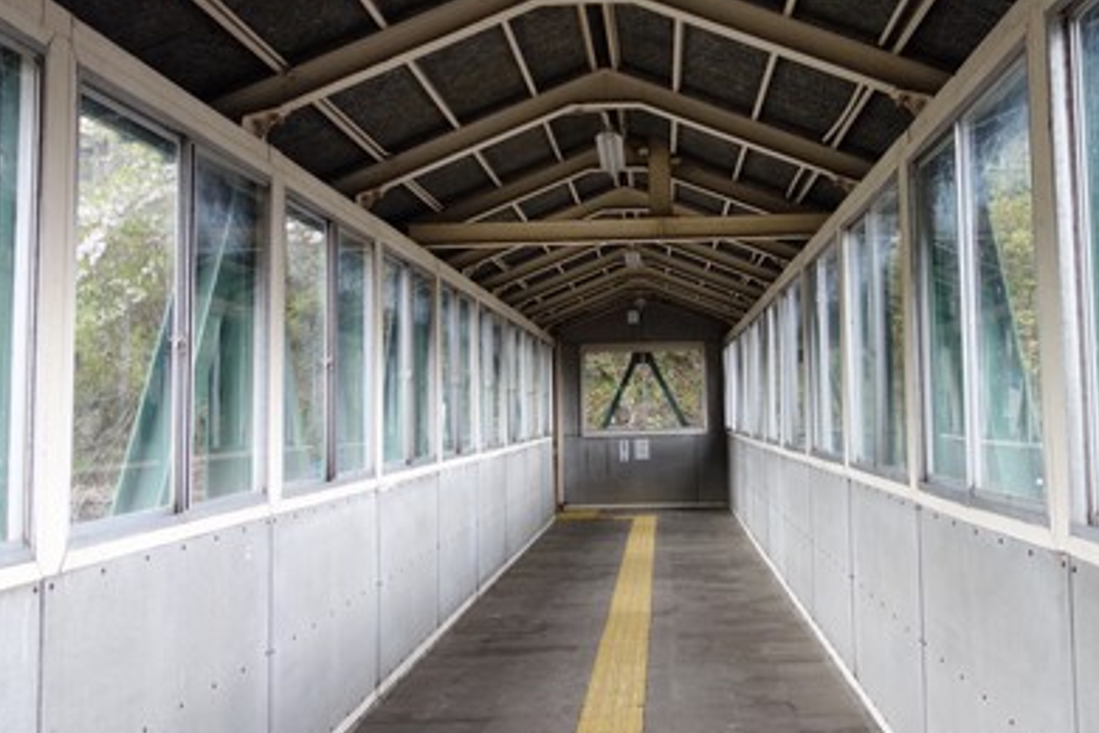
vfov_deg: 29.1
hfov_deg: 42.7
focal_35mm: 46
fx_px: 1404
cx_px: 614
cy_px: 250
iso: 125
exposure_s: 1/80
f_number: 1.8
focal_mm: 10.4
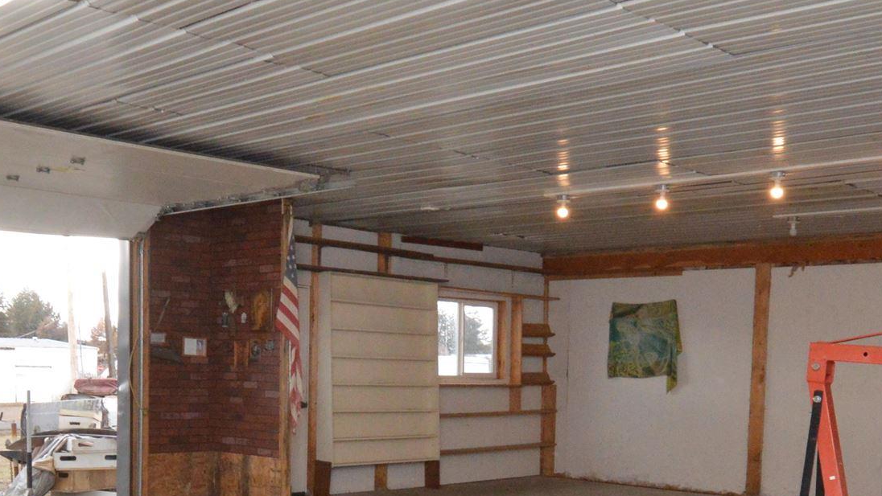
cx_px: 441
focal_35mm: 44
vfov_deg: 26.1
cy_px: 466
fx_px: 1029
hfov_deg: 46.4
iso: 1600
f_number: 8
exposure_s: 1/200
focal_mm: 10
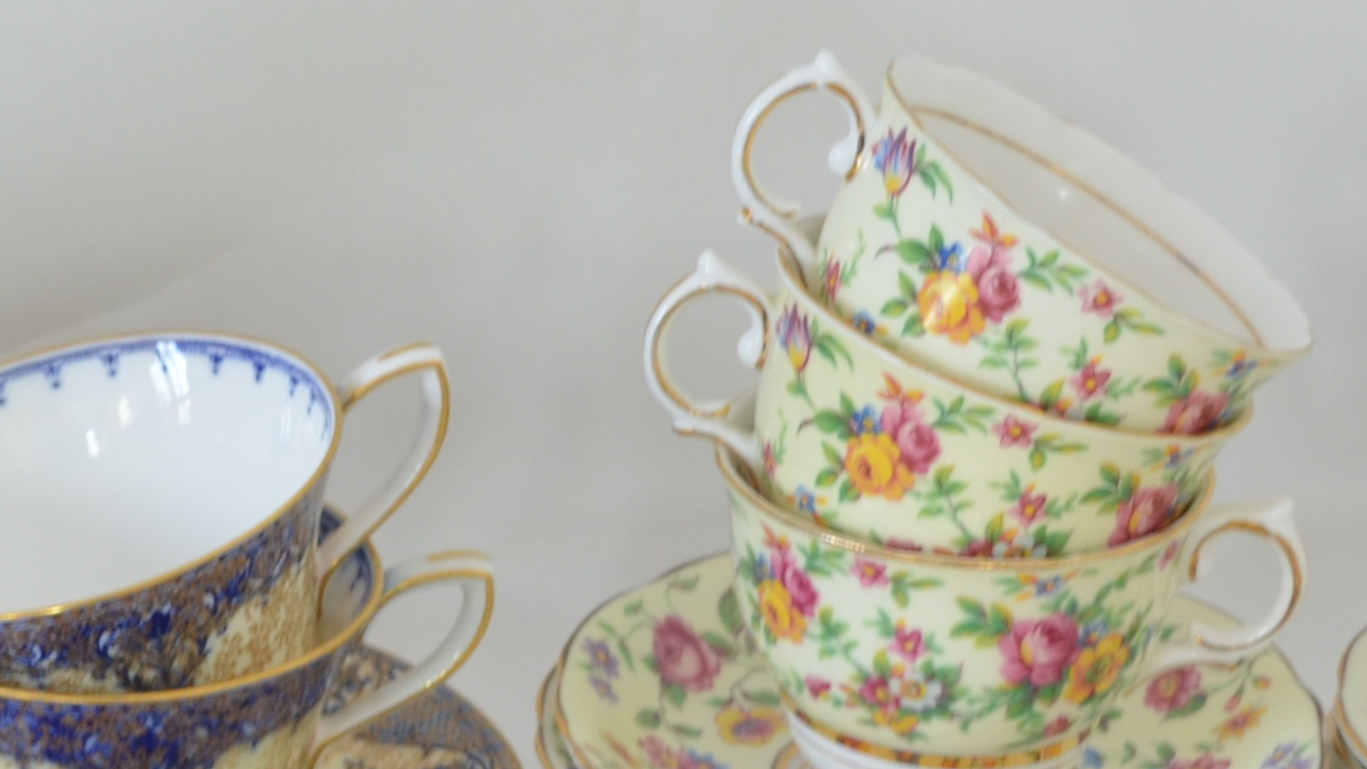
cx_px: 72
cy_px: 708
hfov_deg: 15.4
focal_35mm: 137
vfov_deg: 8.8
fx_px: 4966
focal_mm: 28
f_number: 4.5
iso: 320
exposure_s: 1/6
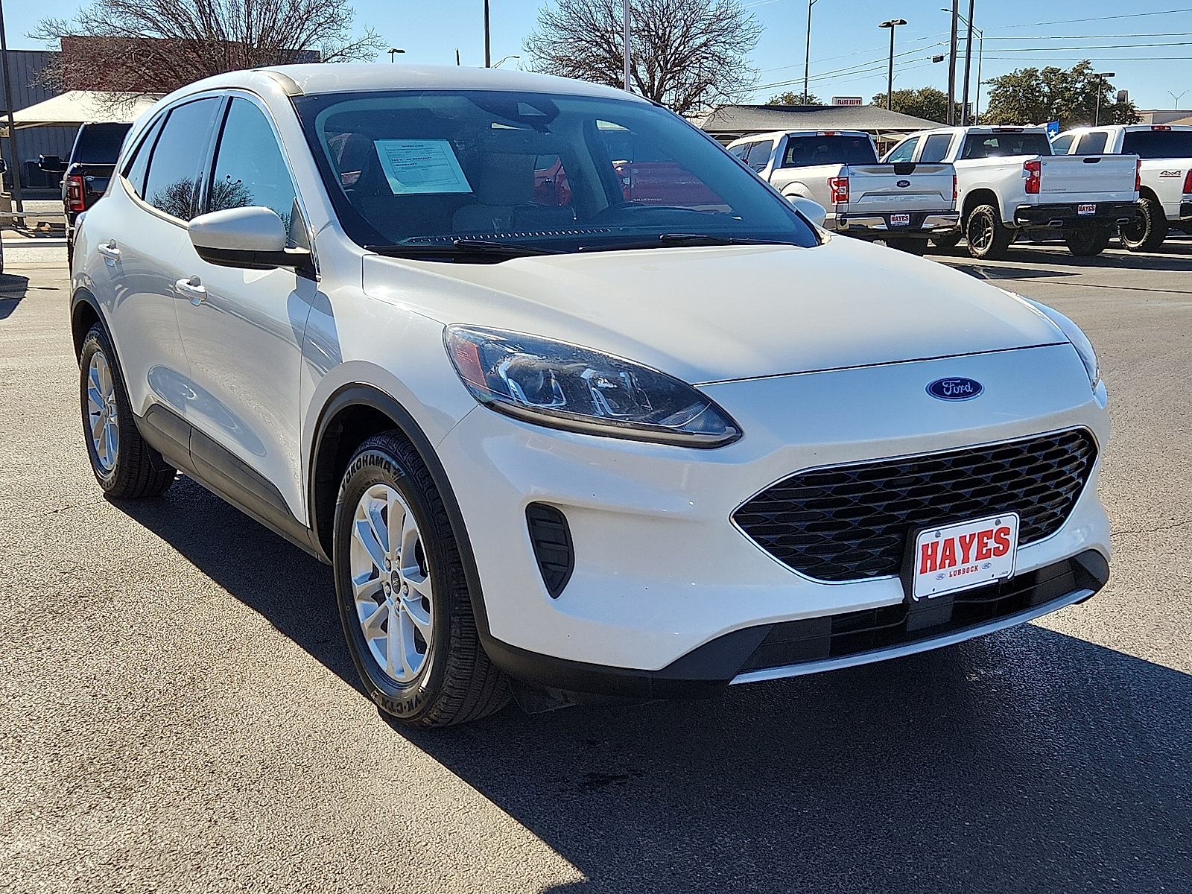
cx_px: 596
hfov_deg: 73.9
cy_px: 447
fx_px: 792
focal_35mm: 23
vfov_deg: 58.9
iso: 50
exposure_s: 1/1429
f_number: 1.8
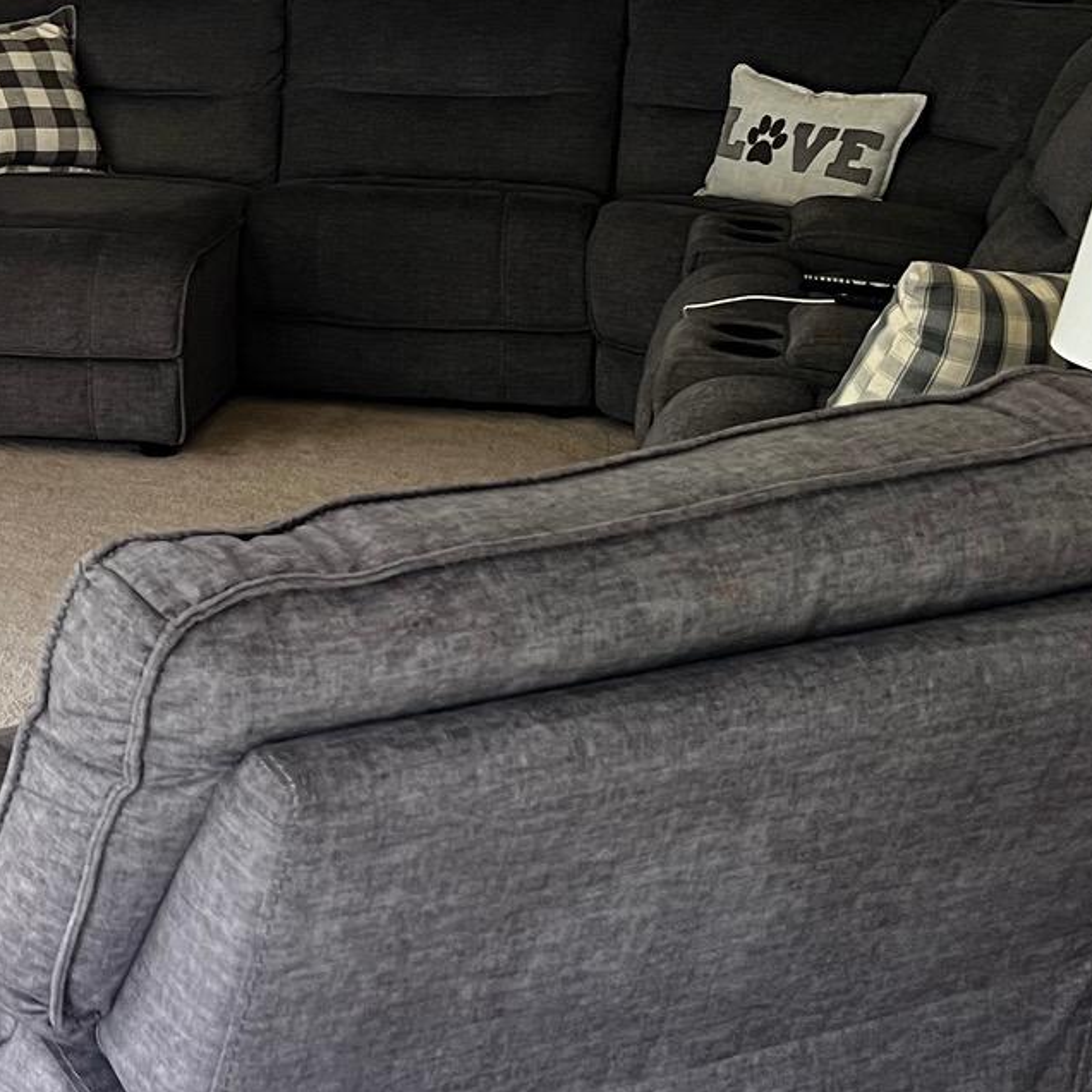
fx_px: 2641
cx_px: -228
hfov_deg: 21.6
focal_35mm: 74
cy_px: 110
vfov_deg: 22.8
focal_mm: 5.7
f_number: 1.5
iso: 125
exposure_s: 1/67
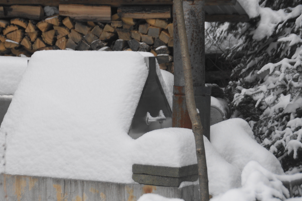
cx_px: 117
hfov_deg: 15.8
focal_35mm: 130
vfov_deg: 10.5
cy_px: 104
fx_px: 1090
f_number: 5
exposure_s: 1/125
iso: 160
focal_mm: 70
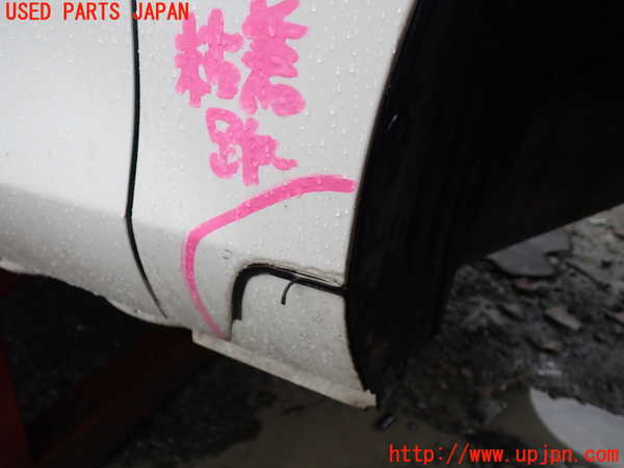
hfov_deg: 60.0
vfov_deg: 46.8
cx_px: 312
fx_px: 541
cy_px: 234
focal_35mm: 30
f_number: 2.3
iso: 160
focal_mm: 5.4
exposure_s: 1/60
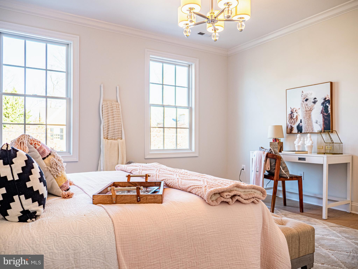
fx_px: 248
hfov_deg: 71.6
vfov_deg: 56.8
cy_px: 134
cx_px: 179
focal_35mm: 24
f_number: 2.8
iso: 100
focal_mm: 12
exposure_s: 1/640
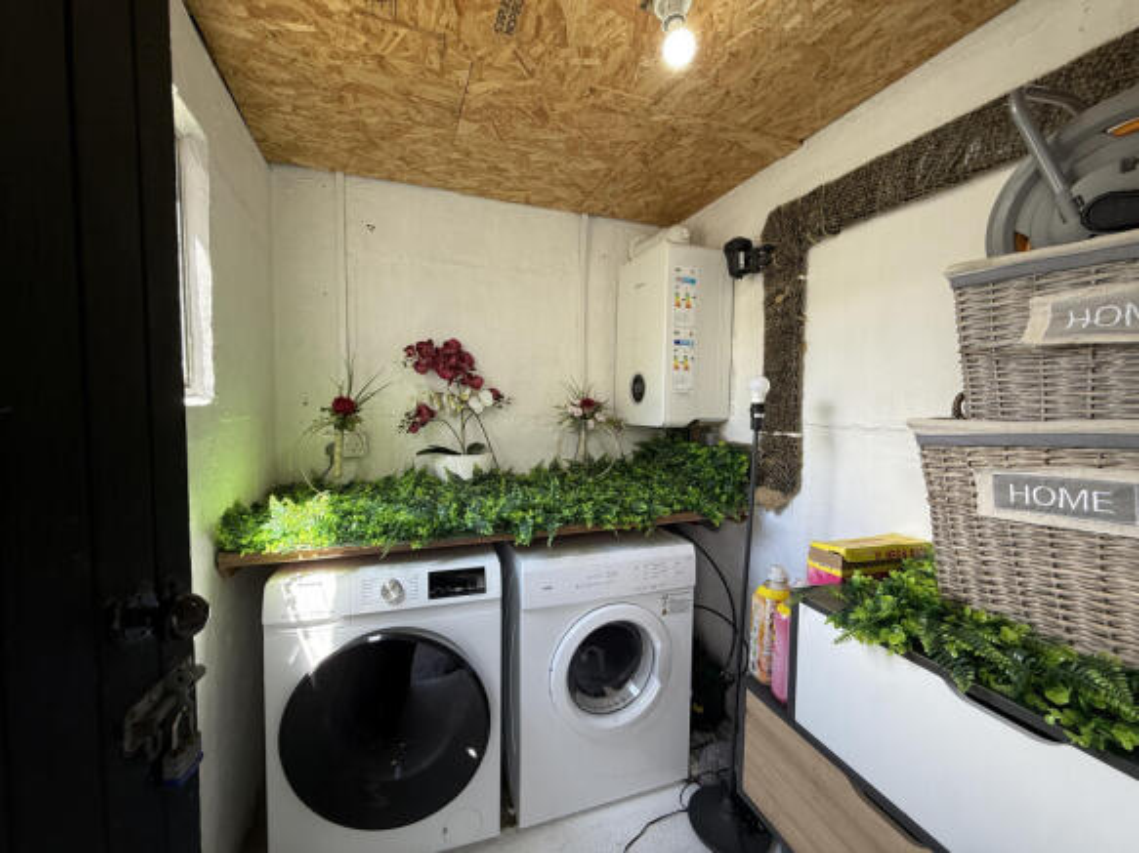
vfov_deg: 85.7
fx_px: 461
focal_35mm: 14
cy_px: 426
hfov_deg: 102.1
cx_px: 570
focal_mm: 2.22
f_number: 2.2
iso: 80
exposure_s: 1/99
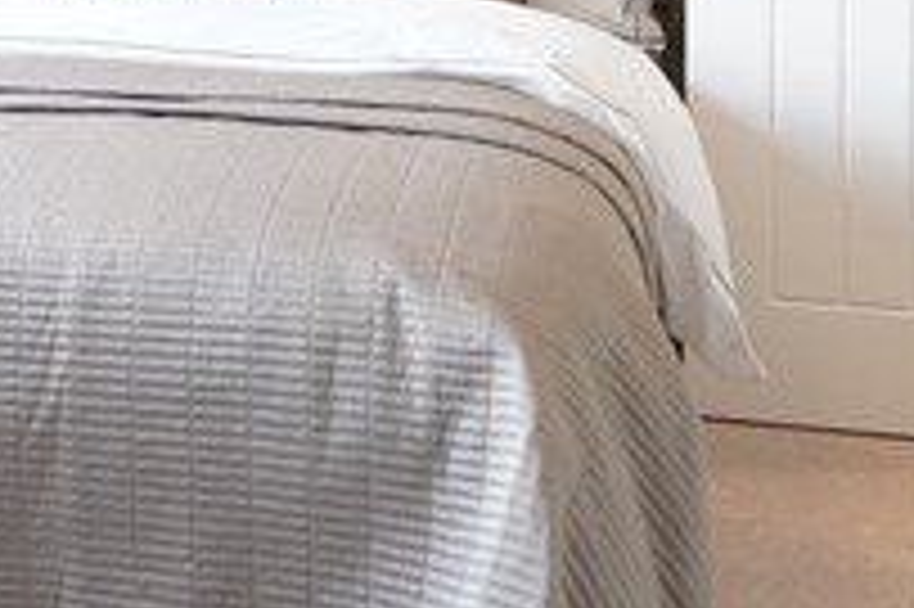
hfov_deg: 30.1
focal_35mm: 64
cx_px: 99
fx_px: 1624
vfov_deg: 19.5
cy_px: -194
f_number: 2.8
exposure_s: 1/500
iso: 2000
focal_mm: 24
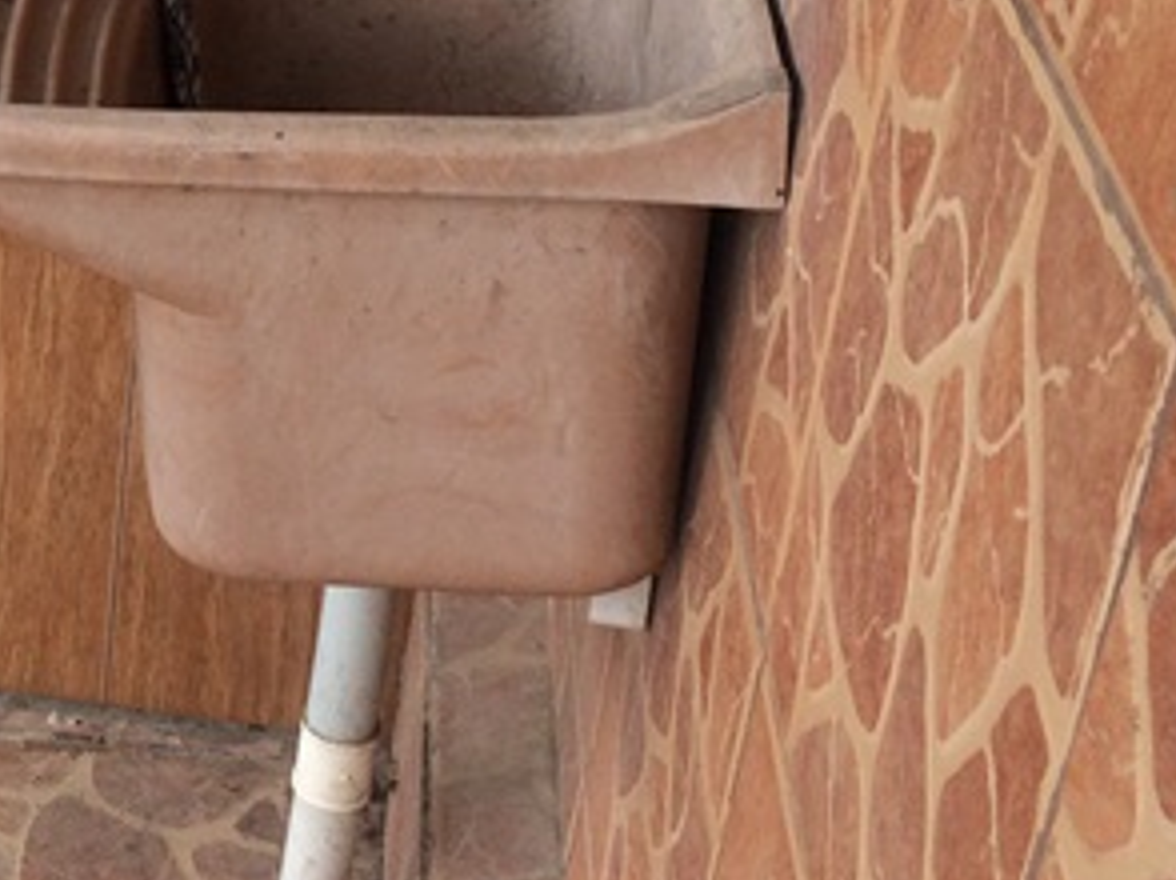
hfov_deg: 23.6
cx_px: -12
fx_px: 2682
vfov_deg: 18.0
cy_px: -84
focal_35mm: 79
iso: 40
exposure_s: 1/120
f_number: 2.2
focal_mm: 4.15
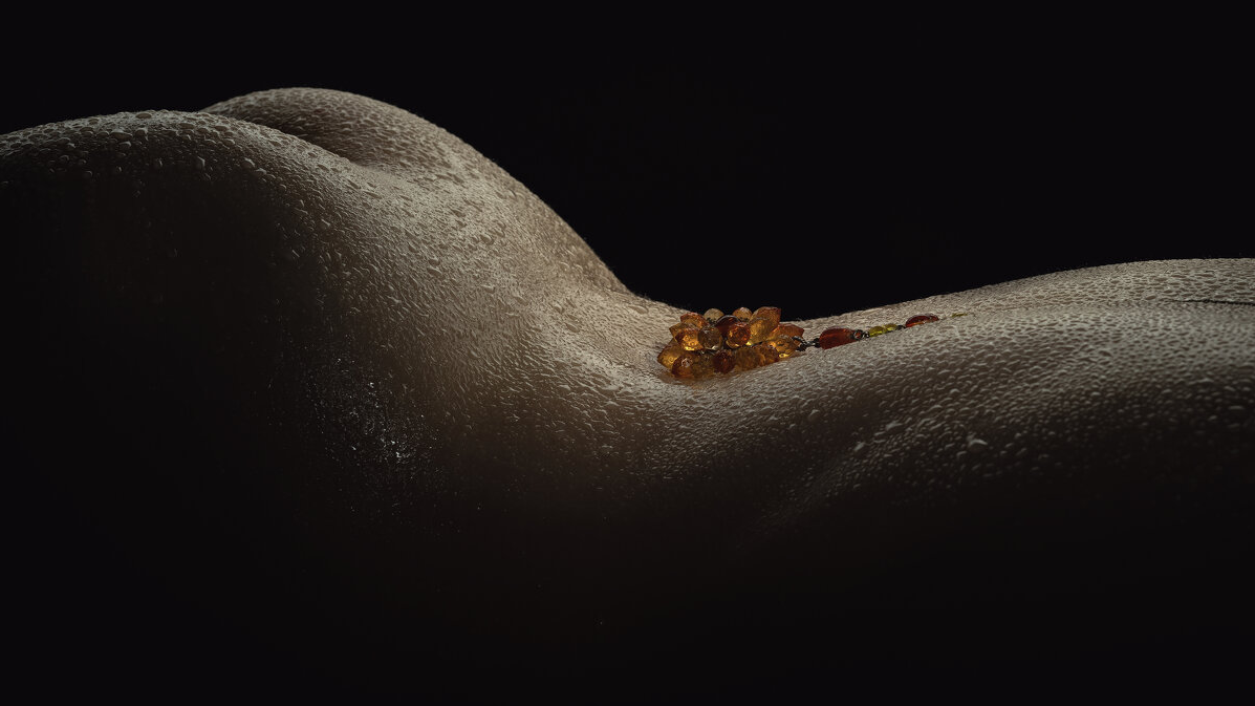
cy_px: 349
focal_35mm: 63
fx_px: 2096
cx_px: 627
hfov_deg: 33.3
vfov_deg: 19.1
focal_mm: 60
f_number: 10
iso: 64
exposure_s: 1/160
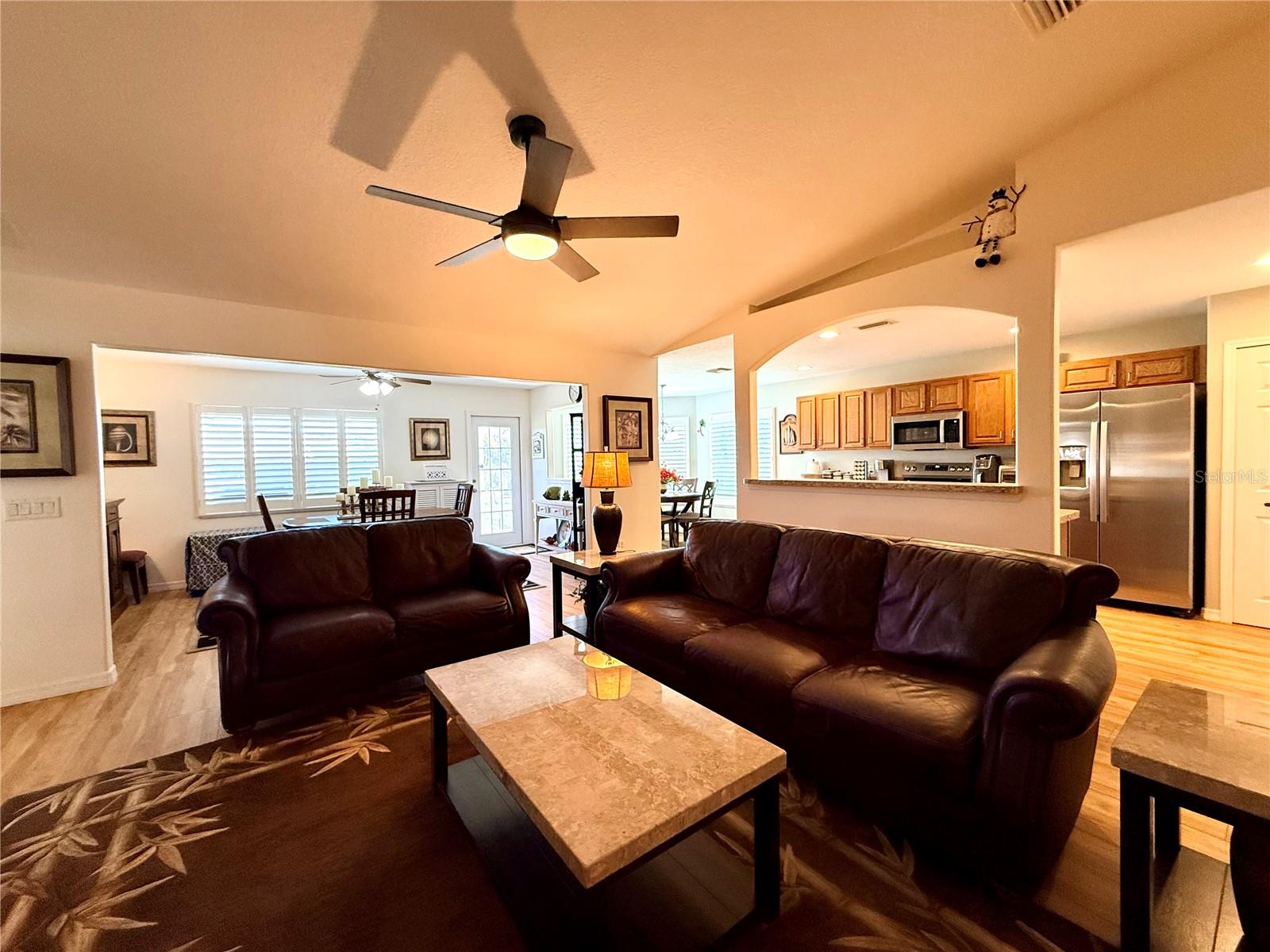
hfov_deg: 102.1
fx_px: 514
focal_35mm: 14
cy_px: 476
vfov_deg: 85.7
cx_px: 635
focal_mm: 2.22
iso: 320
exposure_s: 1/120
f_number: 2.2
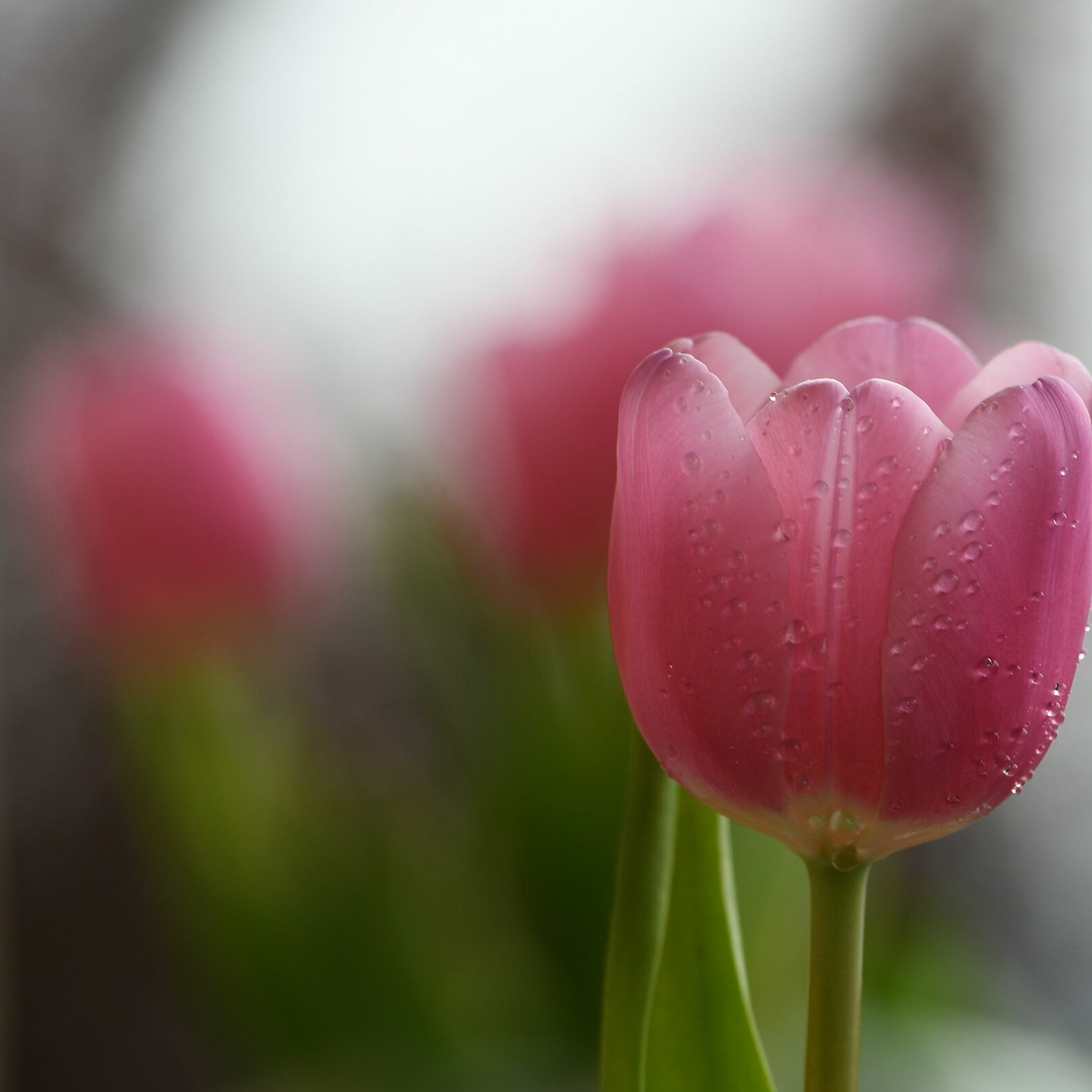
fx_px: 10279
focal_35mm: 288
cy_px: 545
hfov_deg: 6.1
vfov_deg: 6.1
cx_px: 791
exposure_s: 1/250
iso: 160
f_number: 8
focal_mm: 150
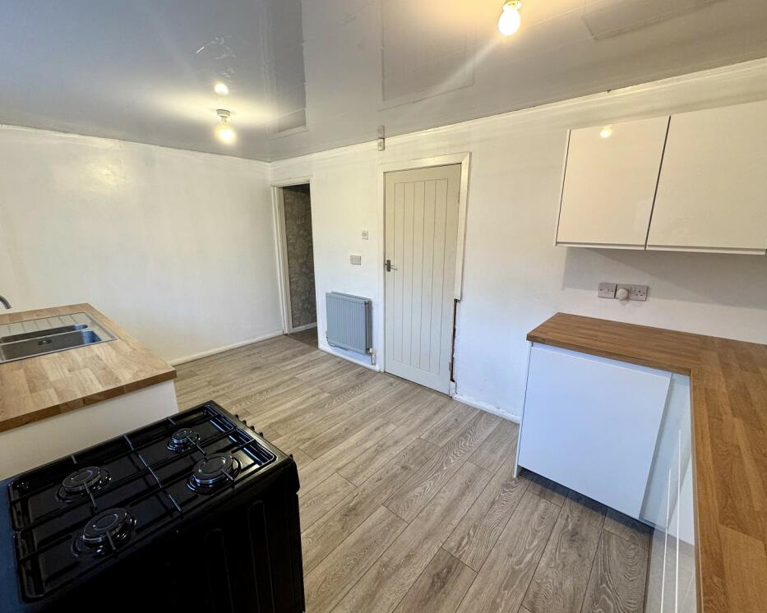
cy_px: 309
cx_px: 381
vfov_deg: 84.0
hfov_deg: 96.8
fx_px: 340
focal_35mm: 15
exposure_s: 1/50
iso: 200
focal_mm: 2.22
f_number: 2.2
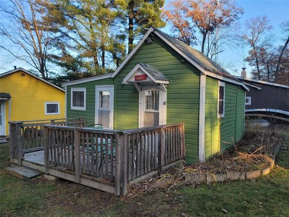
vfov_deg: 54.9
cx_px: 144
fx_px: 209
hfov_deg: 69.4
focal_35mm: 25
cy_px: 108
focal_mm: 7
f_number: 1.8
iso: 20
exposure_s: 1/131
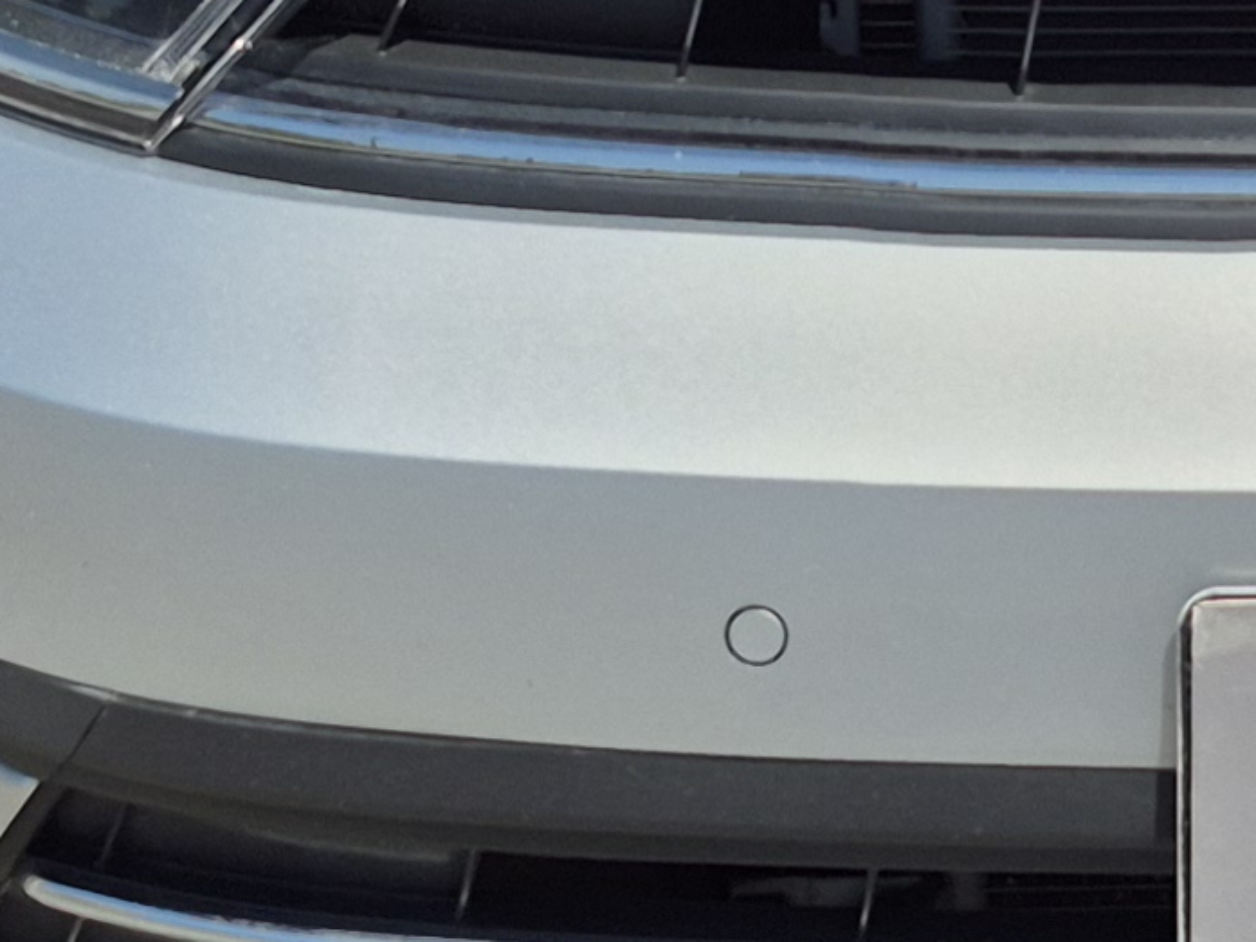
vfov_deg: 10.9
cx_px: 1631
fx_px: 4790
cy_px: -434
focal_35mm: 132
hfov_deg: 14.3
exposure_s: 1/5376
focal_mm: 5.4
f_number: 1.8
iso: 25
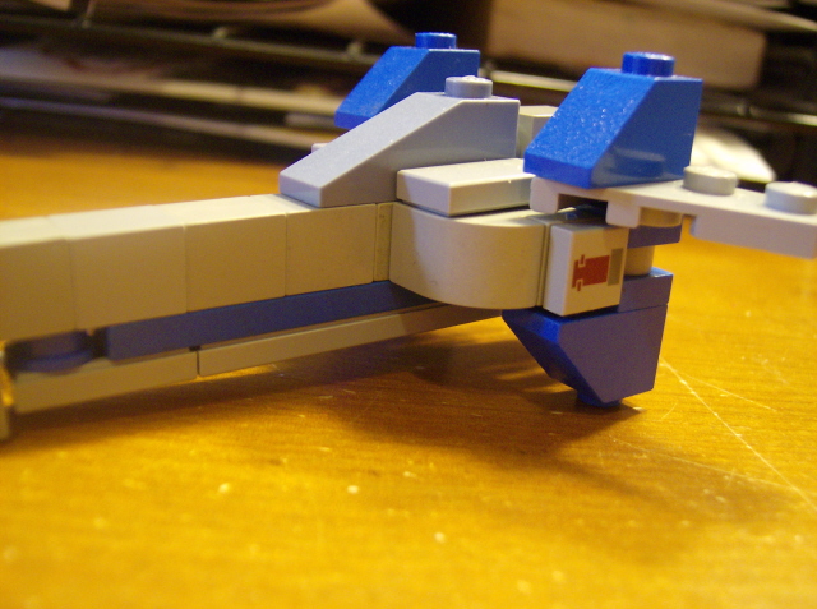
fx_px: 848
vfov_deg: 39.5
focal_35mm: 36
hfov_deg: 51.5
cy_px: 304
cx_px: 408
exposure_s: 1/4.99
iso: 200
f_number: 2.8
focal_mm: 6
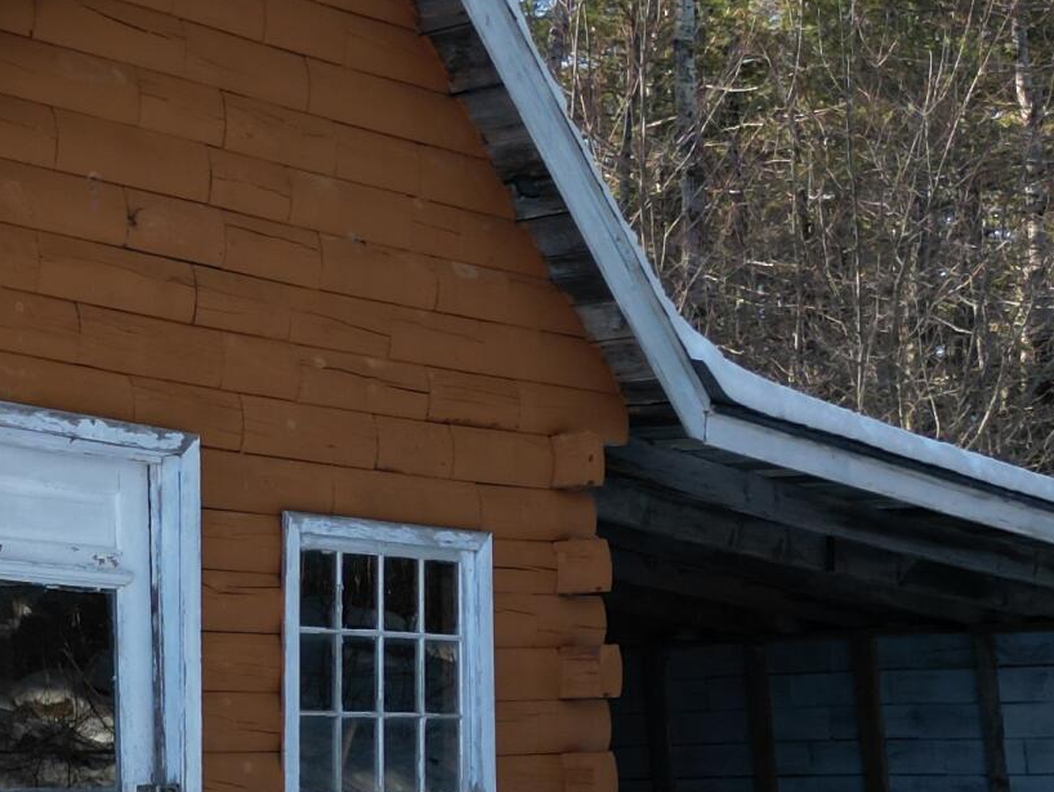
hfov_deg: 21.5
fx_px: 2680
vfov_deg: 16.7
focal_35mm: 88
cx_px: 17
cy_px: 641
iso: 140
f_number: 1.7
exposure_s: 1/1000
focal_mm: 6.72
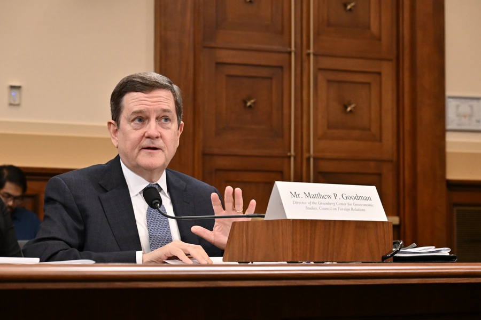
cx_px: 240
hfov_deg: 22.1
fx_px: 1229
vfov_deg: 14.9
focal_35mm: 92
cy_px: 160
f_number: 8
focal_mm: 92
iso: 3200
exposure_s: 1/160
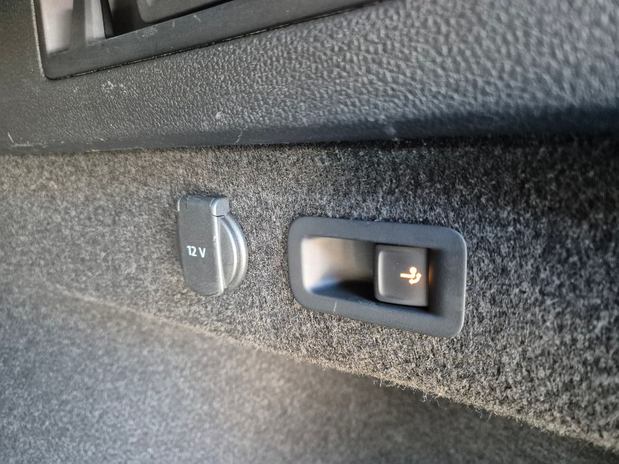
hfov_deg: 73.9
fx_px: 411
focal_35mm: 23
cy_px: 232
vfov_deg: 58.9
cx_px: 310
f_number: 1.8
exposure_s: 1/100
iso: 2000
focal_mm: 5.4
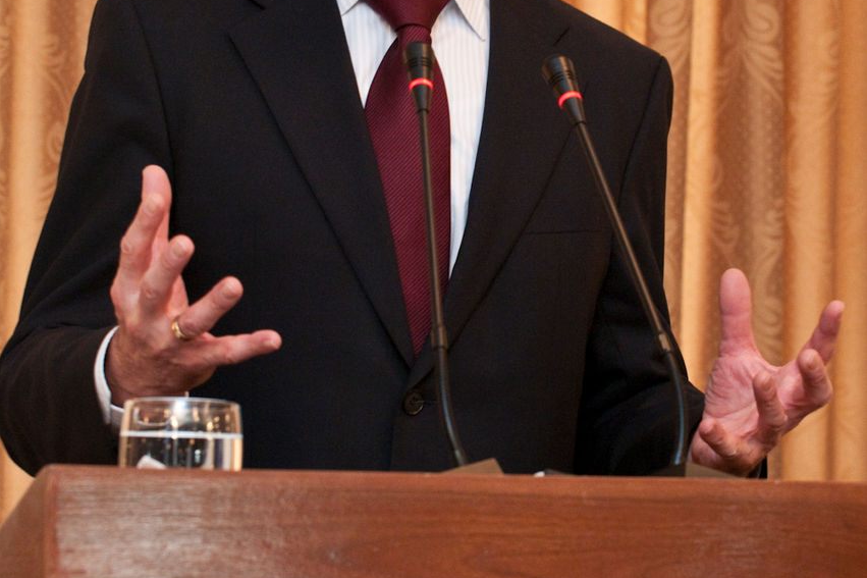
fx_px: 4454
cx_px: 434
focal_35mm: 185
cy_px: 213
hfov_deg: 11.1
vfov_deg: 7.4
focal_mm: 82
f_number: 5
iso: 1100
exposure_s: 1/60
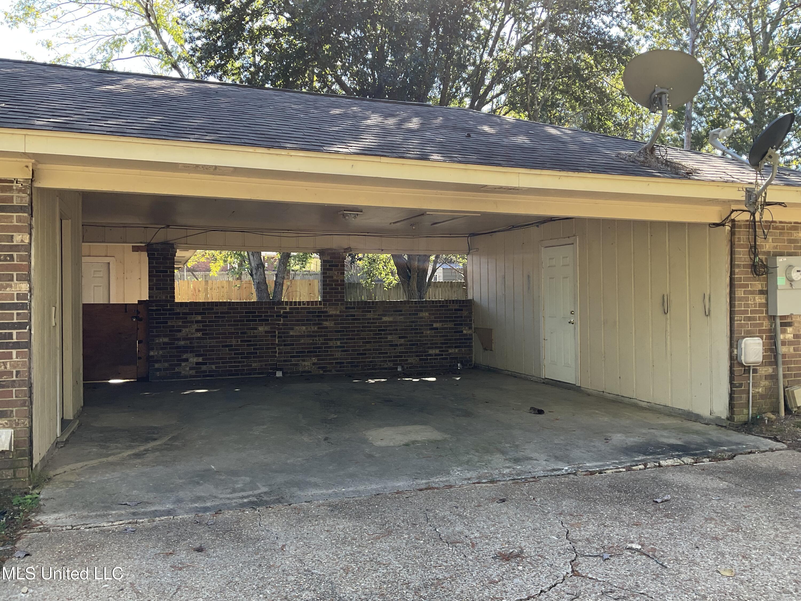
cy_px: 300
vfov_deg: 48.2
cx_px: 400
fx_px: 671
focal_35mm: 29
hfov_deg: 61.7
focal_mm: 3
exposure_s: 1/100
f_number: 1.8
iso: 20
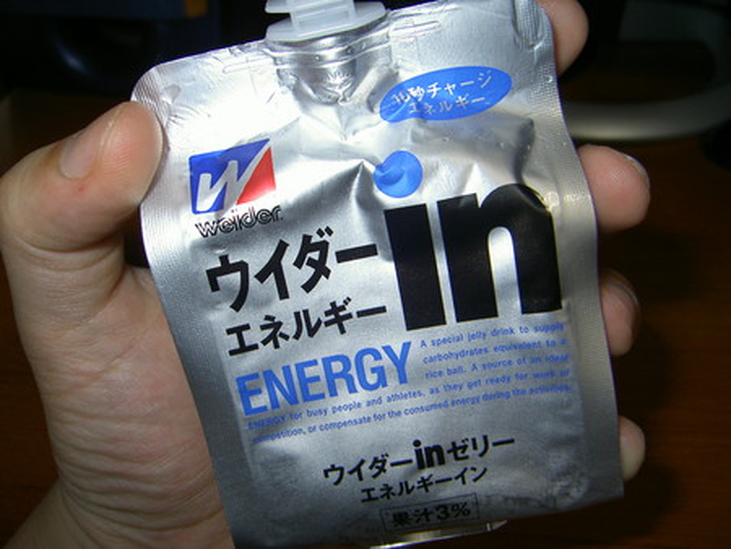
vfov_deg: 41.8
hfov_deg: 53.9
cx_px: 366
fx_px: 718
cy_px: 274
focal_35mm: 34
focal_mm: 5.6
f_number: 2.8
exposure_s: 1/60
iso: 50
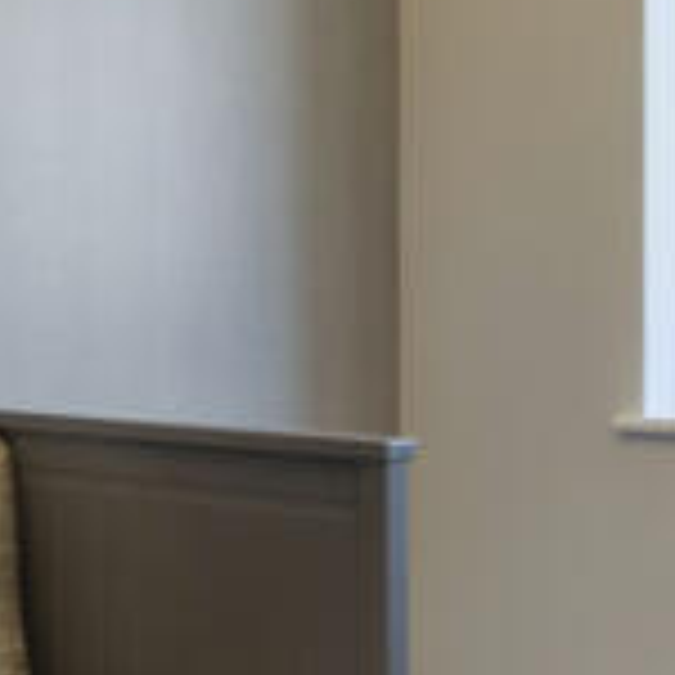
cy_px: 349
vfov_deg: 21.4
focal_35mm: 81
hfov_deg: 21.4
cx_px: 356
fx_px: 1787
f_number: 16
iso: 64
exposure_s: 1/2
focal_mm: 14
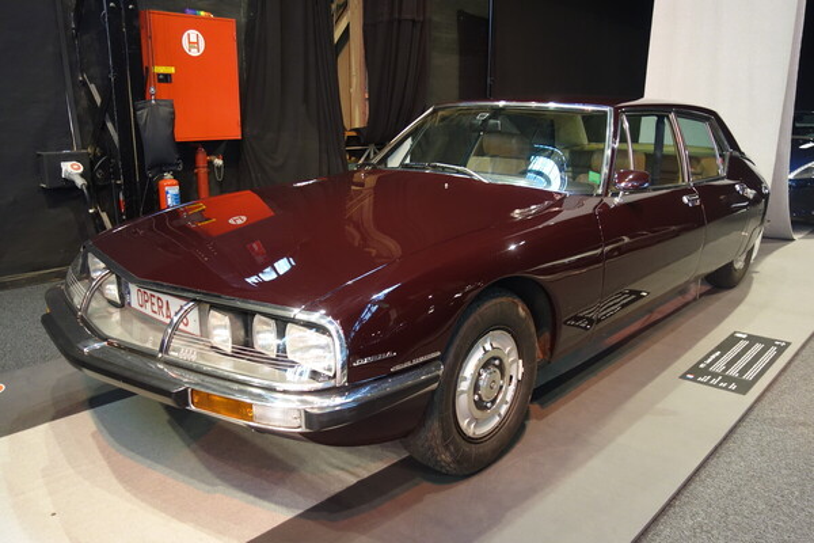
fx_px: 656
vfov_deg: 45.0
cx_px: 407
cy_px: 272
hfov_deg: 63.7
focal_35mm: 29
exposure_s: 1/30
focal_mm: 10.91
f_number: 2
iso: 640
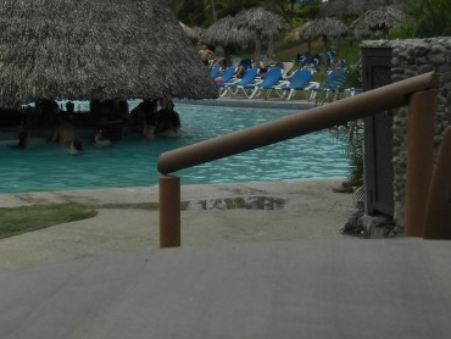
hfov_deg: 22.7
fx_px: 1082
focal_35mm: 83
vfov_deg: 17.5
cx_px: 15
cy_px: 29
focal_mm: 5.4
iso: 160
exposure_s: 1/626
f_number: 7
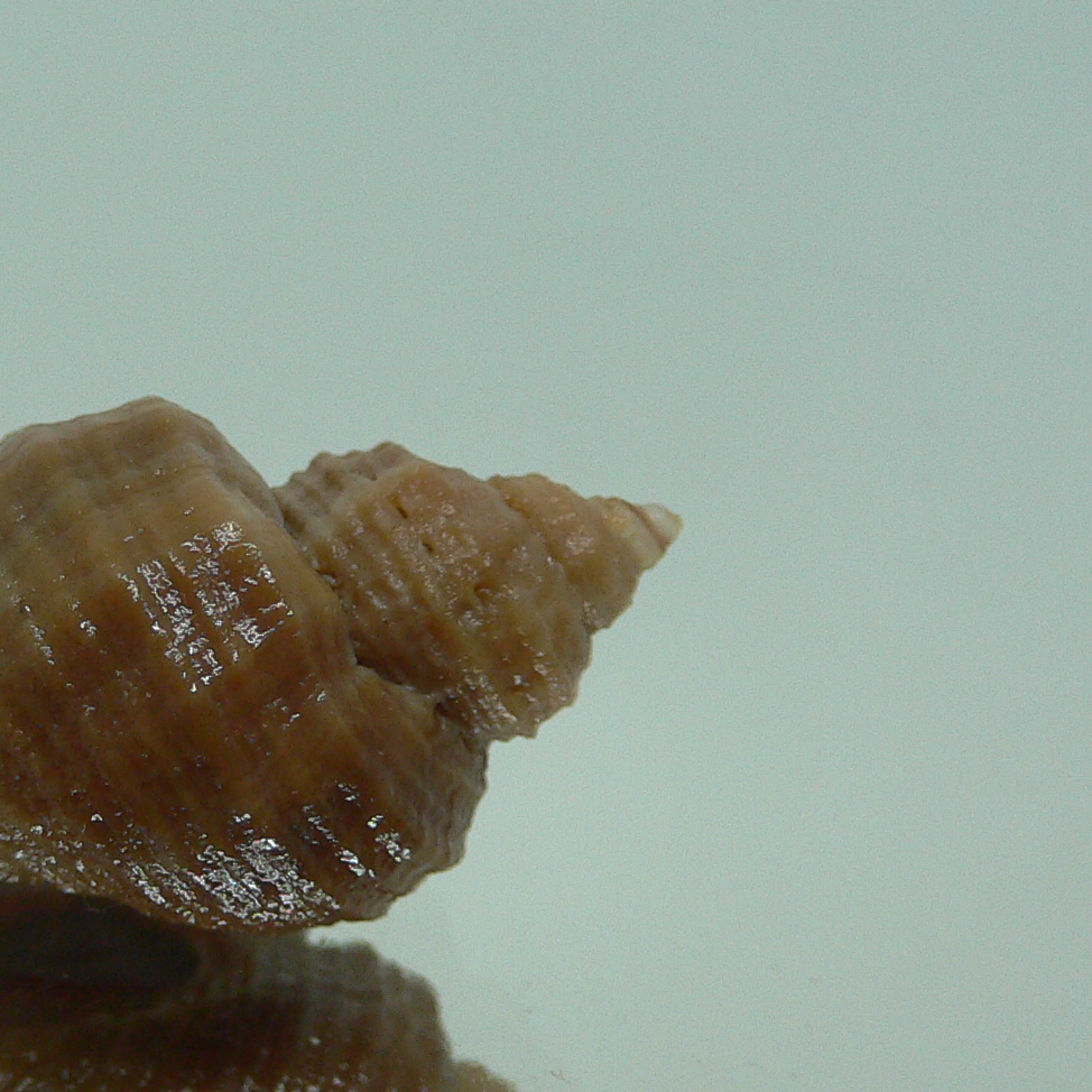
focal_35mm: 64
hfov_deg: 26.2
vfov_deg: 26.7
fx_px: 2284
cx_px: 163
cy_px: 744
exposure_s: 1/60
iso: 150
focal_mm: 4.6
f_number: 2.8
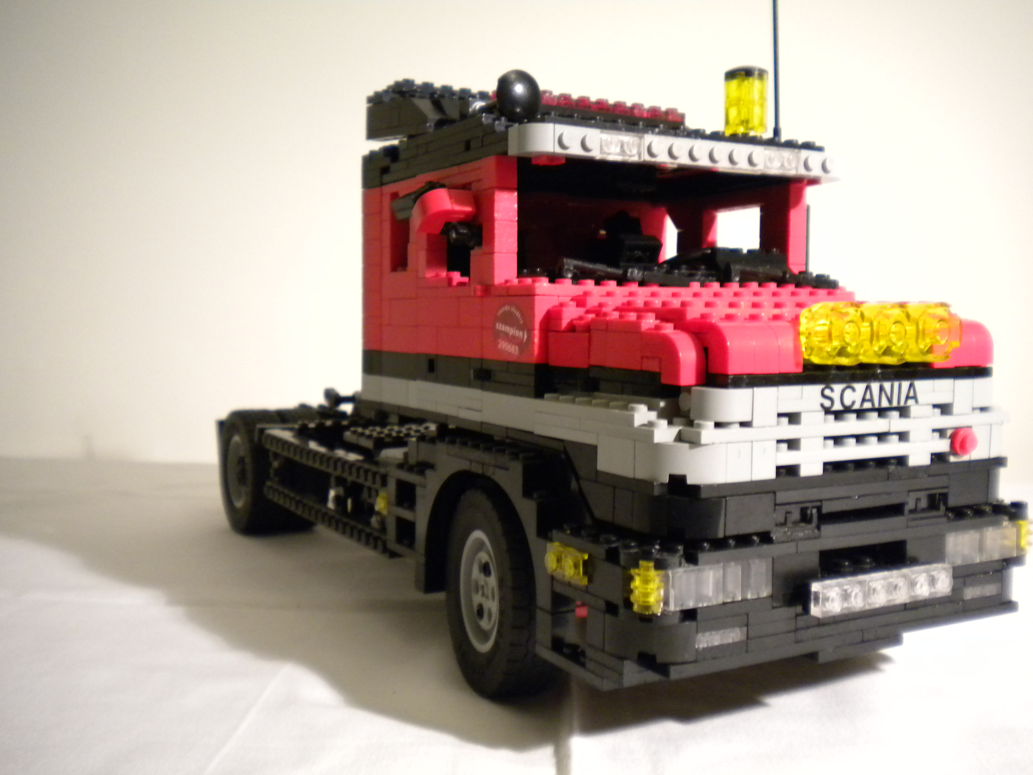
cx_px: 516
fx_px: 1044
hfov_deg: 52.6
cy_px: 388
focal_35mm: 35
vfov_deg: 40.7
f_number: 3.1
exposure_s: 1/14.5
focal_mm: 6.3
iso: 400
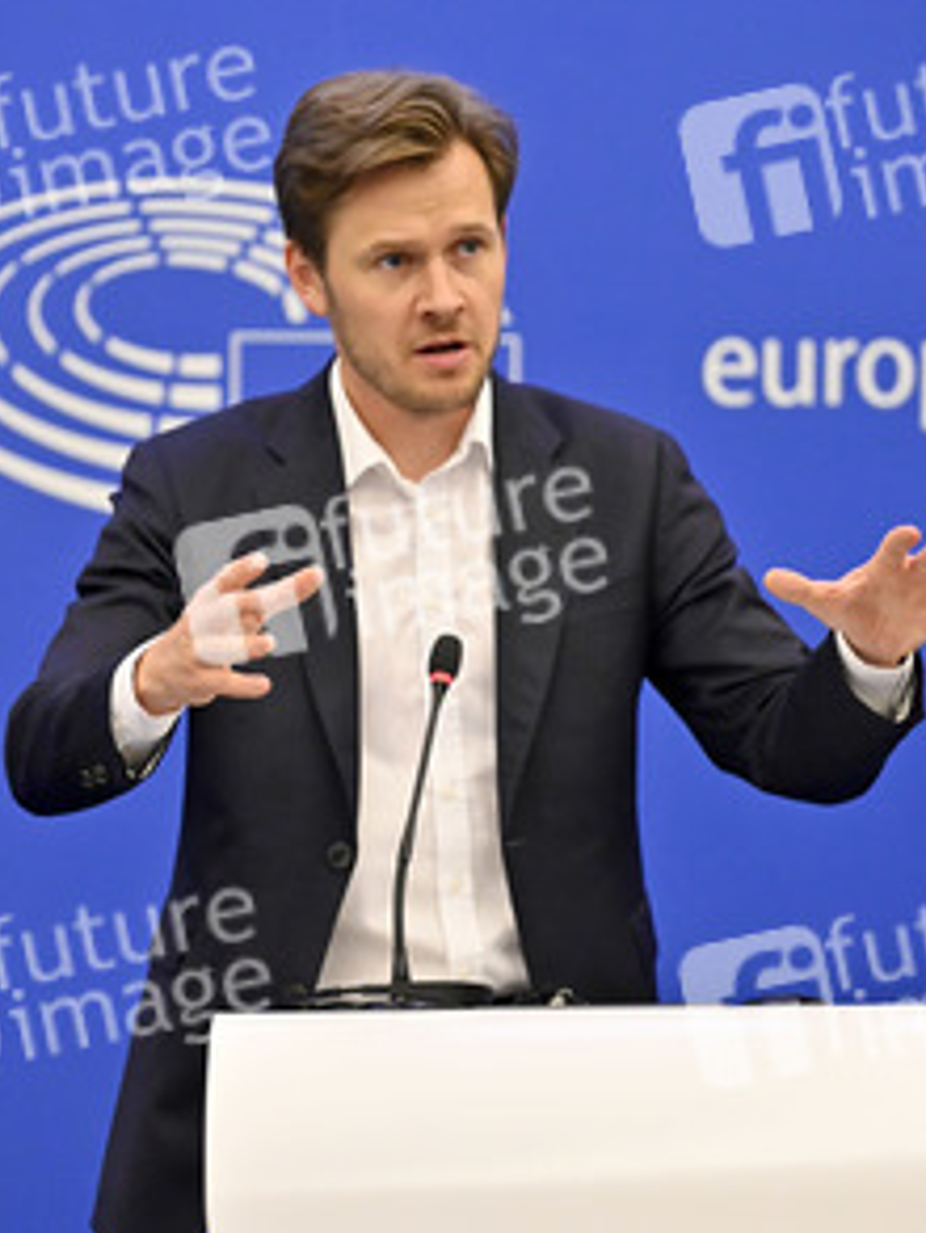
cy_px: 779
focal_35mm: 152
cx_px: 514
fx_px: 5418
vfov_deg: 13.0
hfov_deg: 9.8
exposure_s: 1/1000
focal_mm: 116
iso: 5000
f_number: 2.8
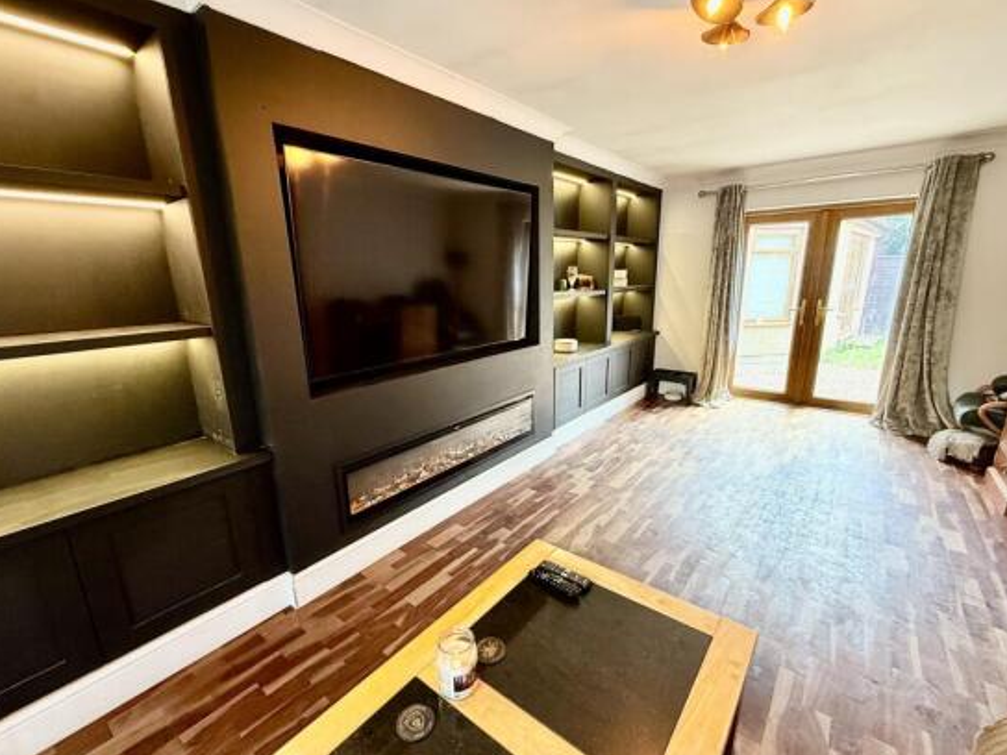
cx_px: 499
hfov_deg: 98.2
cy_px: 390
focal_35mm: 15
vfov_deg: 81.7
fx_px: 436
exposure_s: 1/60
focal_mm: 2.22
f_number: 2.2
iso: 400
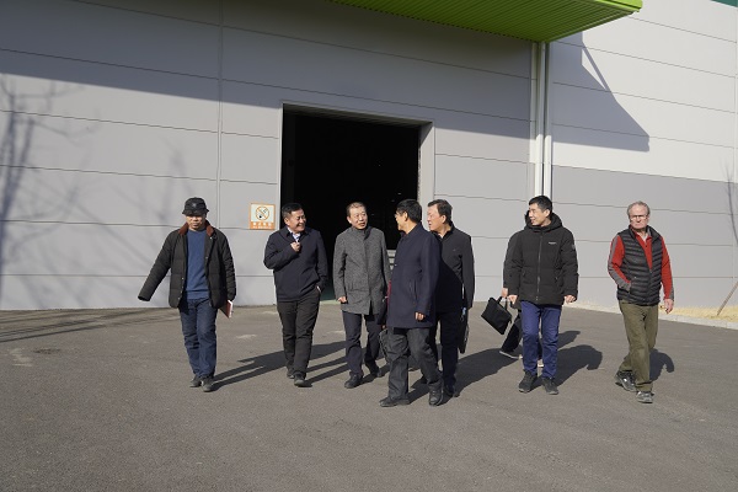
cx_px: 369
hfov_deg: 55.1
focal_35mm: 34
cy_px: 246
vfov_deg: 38.4
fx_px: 707
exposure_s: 1/800
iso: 100
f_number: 5
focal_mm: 23
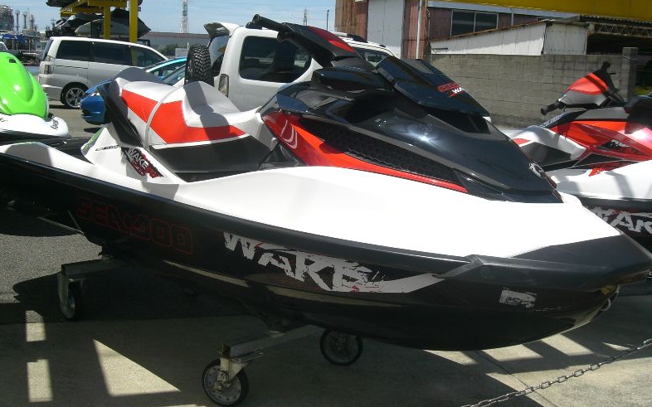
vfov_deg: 31.2
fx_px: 728
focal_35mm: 41
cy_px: 201
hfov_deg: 48.2
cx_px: 322
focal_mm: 6.3
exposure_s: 1/800
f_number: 4.4
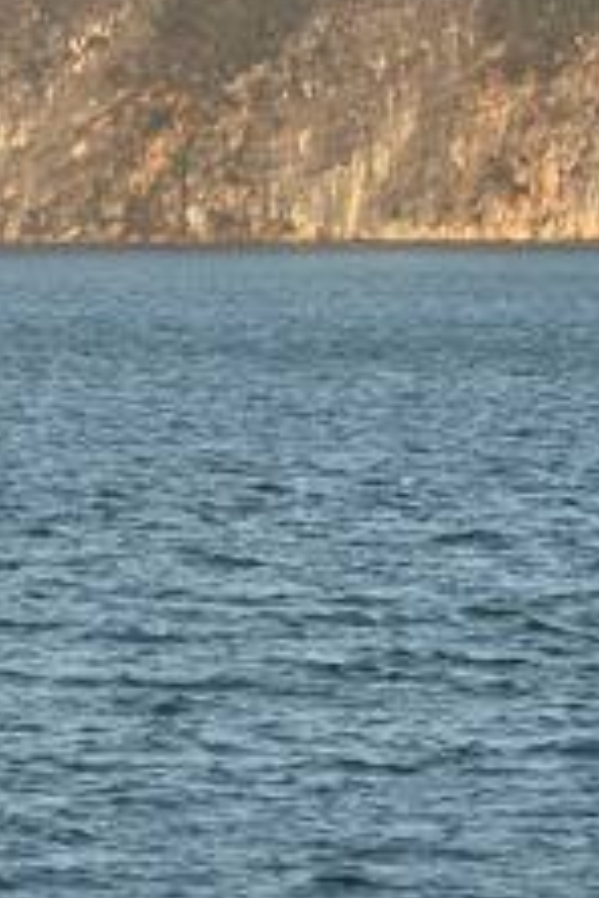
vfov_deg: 7.6
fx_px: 6738
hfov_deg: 5.1
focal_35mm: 270
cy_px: 210
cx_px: -45
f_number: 2.8
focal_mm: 15.66
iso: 50
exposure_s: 1/433
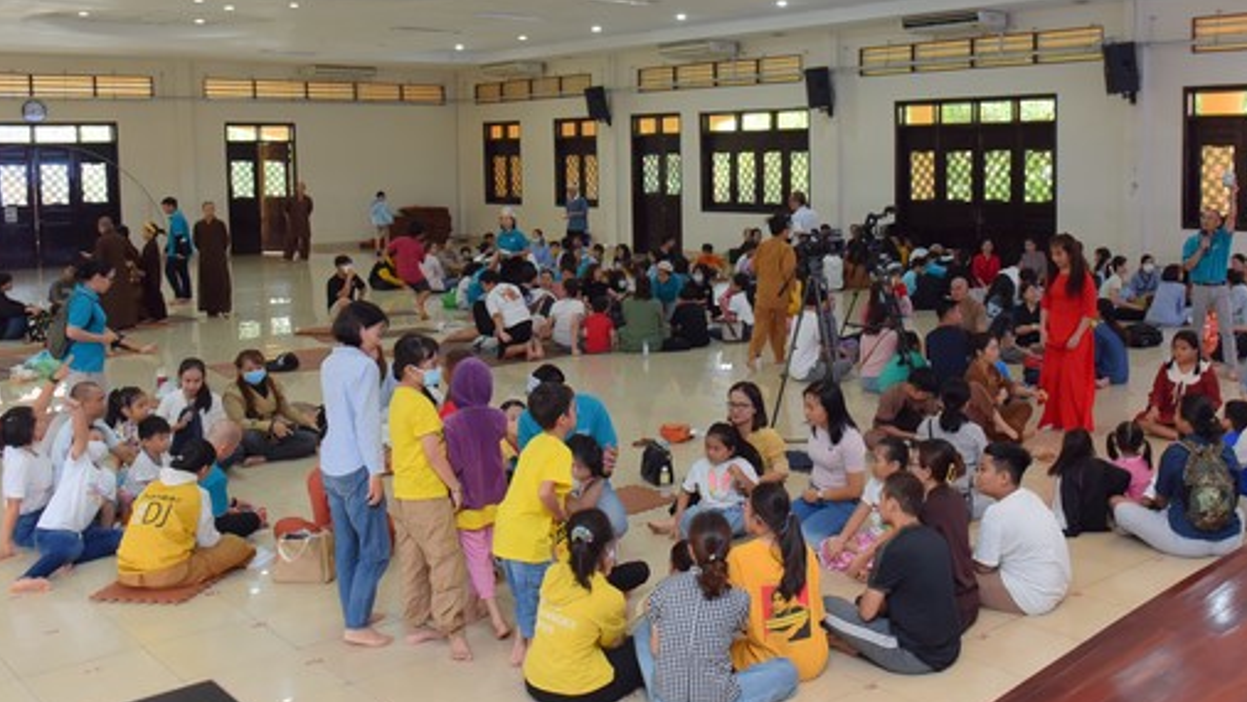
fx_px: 1290
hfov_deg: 51.4
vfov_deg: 30.3
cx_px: 722
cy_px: 265
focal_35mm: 39
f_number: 3.5
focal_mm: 29
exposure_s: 1/125
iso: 800
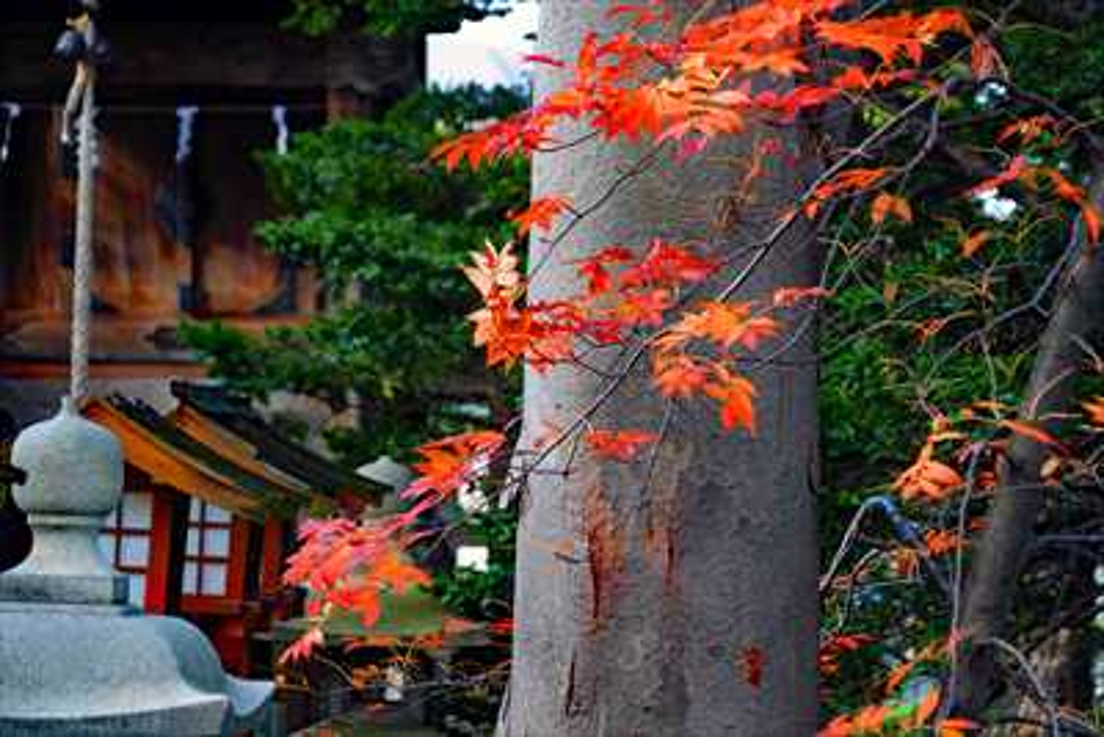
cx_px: 552
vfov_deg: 8.7
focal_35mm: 157
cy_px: 368
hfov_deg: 13.1
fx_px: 4816
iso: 1000
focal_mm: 157
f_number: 6.3
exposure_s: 1/160
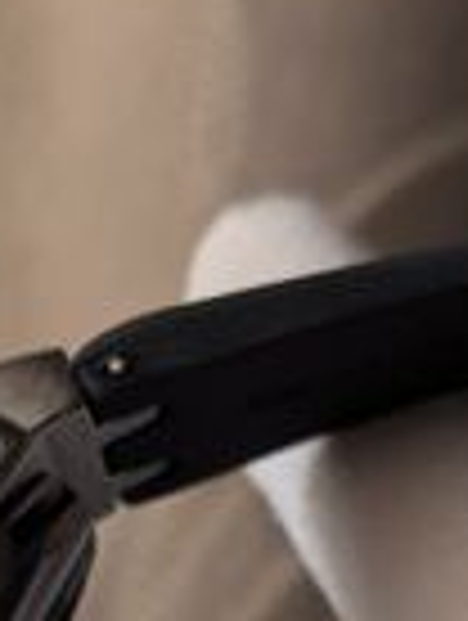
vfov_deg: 13.6
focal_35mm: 139
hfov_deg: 10.5
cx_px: -83
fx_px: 2498
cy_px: 837
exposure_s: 1/122
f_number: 1.85
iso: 94
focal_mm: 6.81
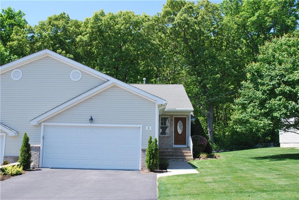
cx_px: 150
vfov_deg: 36.9
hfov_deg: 53.1
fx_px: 299
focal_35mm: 36
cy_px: 100
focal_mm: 24
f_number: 6.3
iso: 100
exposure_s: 1/160
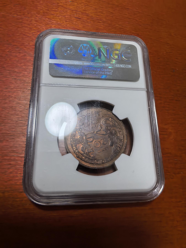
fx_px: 172
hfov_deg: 56.8
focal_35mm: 24
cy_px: 124
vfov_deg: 71.6
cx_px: 93
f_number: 2.2
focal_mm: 1.68
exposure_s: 1/50
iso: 160
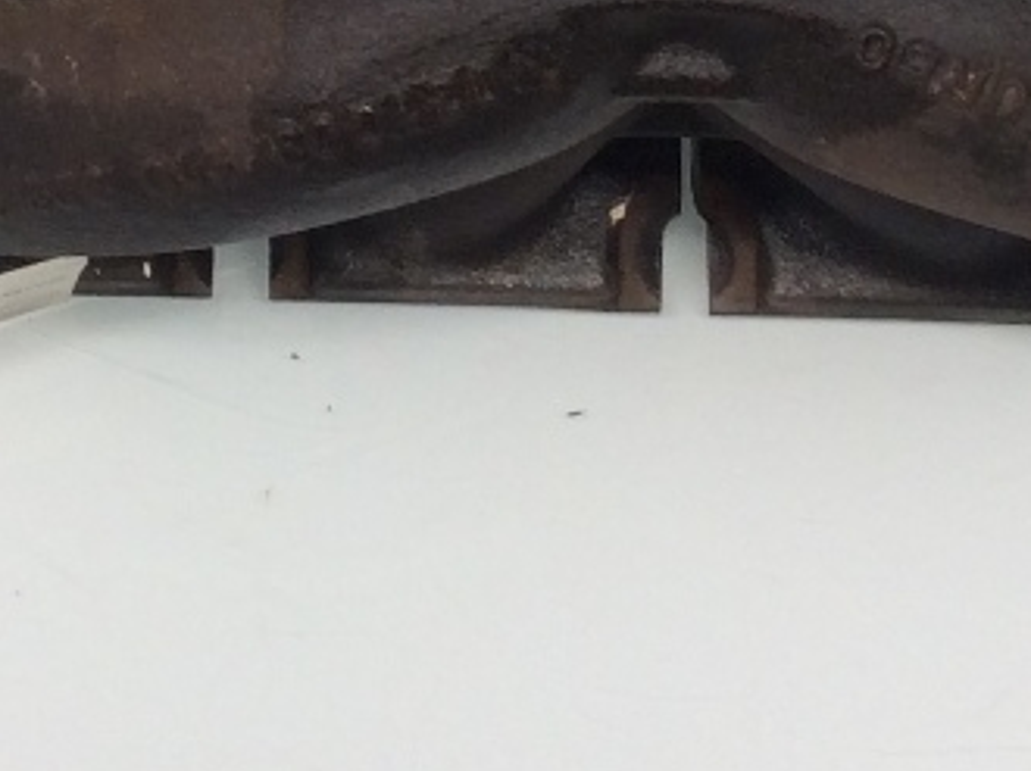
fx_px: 3691
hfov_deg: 15.8
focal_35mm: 124
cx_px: 247
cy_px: -565
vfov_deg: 11.2
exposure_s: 1/40
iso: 32
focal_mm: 3.3
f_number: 2.4
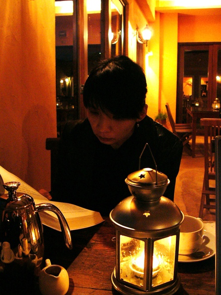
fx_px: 306
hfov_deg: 39.7
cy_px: 148
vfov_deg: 51.4
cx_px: 110
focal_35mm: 36
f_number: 2.8
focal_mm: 6
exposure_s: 1/6
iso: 200
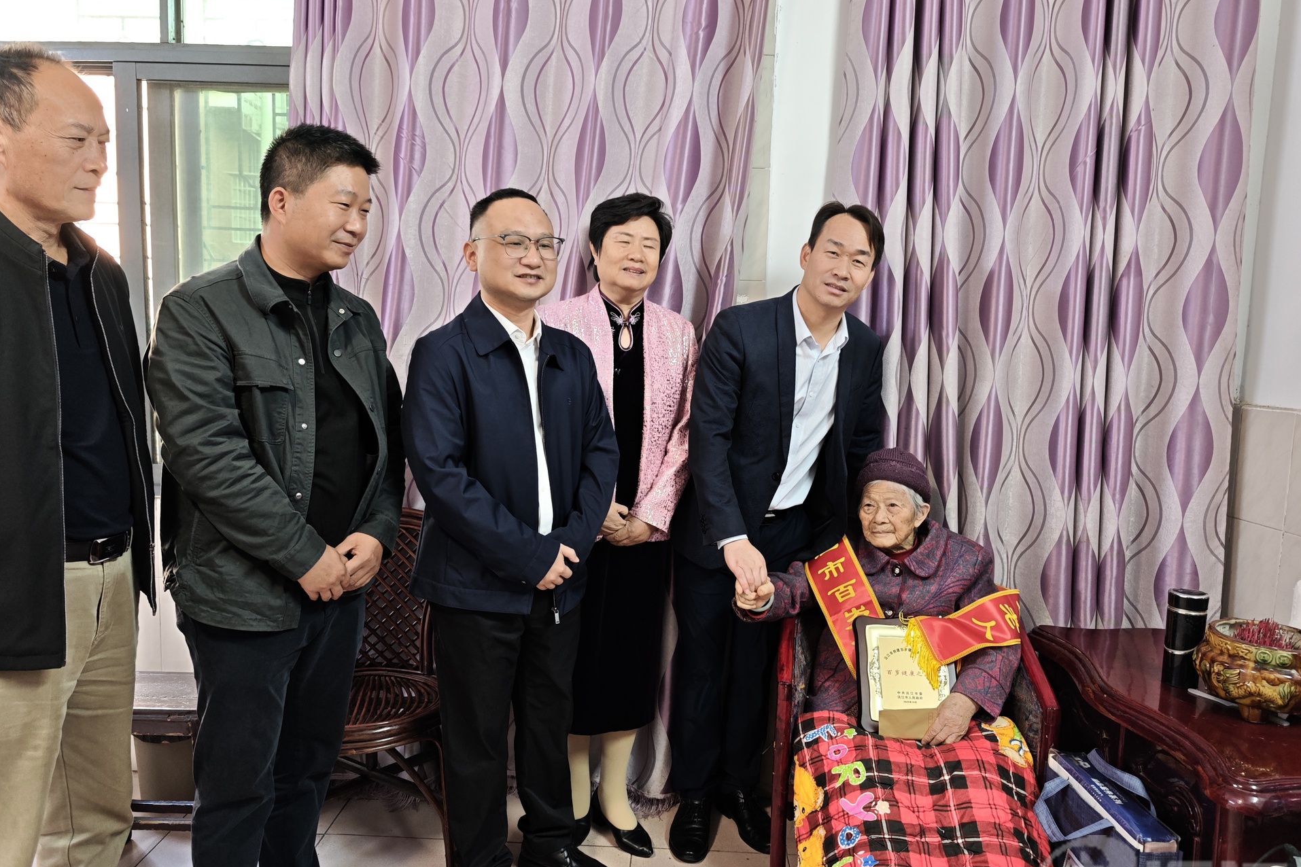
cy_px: 455
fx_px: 867
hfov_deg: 73.7
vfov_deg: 53.1
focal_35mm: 24
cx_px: 651
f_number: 1.62
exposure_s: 1/40
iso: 200
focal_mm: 6.55
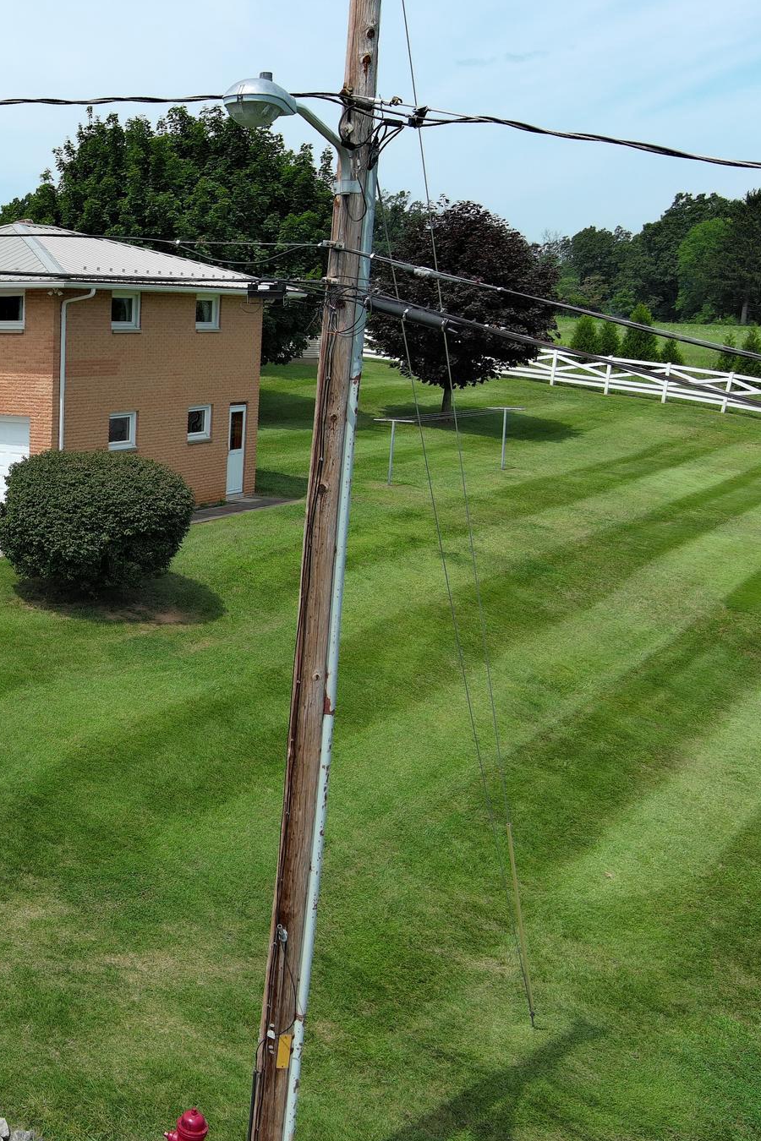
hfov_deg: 28.0
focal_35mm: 44
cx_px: -62
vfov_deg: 44.5
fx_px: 1395
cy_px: 574
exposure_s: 1/1318
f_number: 2.8
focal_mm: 10.57
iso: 101
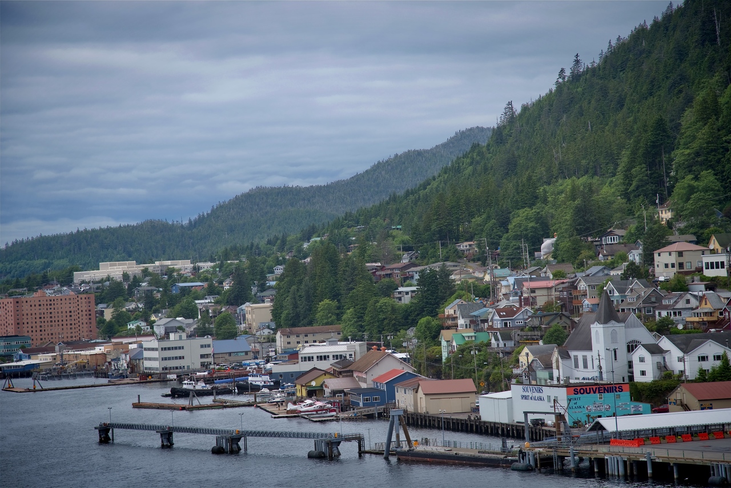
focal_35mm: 120
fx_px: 2437
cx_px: 366
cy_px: 244
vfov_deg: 11.4
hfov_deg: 17.1
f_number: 5.6
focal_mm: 120
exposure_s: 1/250
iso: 100
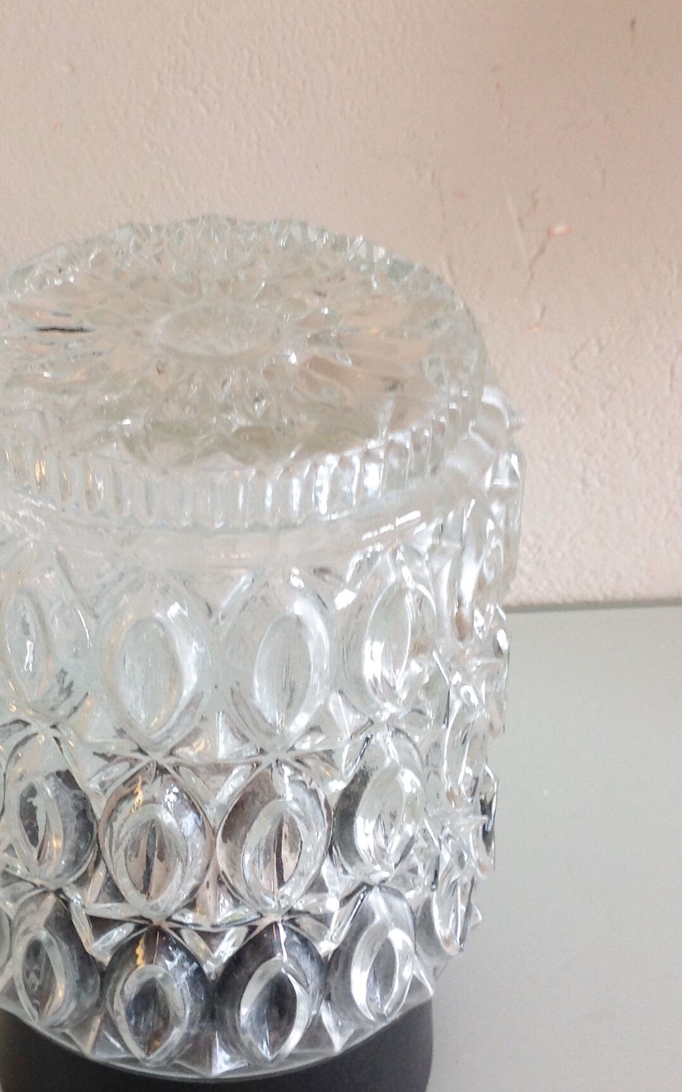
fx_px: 1665
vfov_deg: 36.3
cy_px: 572
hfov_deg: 23.0
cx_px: 223
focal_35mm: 56
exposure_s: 1/15
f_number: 2.4
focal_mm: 4.28
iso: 80
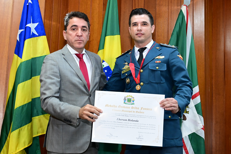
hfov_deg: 35.6
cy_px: 80
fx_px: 360
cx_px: 116
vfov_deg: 24.2
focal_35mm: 56
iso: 4000
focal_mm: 35
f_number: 4.5
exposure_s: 1/125
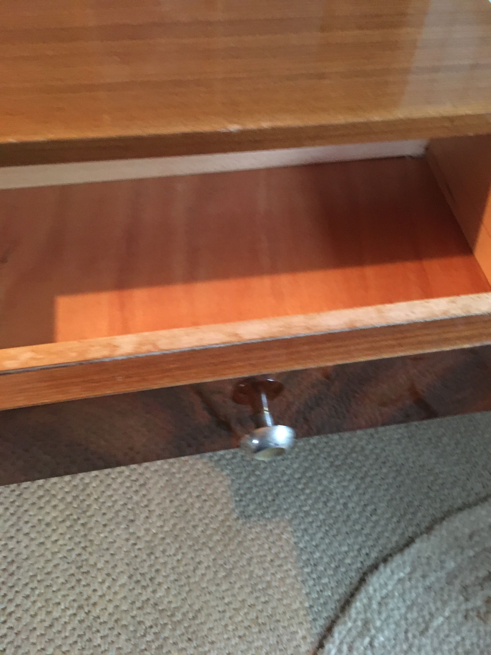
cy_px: 328
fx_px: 548
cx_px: 246
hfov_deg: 48.2
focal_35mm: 29
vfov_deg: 61.7
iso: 500
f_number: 2.2
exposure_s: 1/17
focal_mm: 4.15
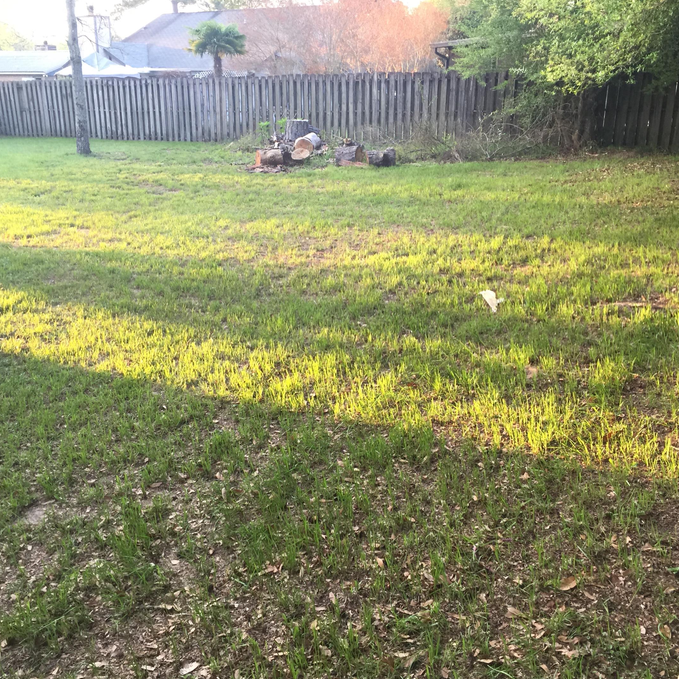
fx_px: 799
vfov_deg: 46.0
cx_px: 347
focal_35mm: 36
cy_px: 341
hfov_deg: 46.0
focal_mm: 4.15
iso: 32
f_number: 2.2
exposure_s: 1/40
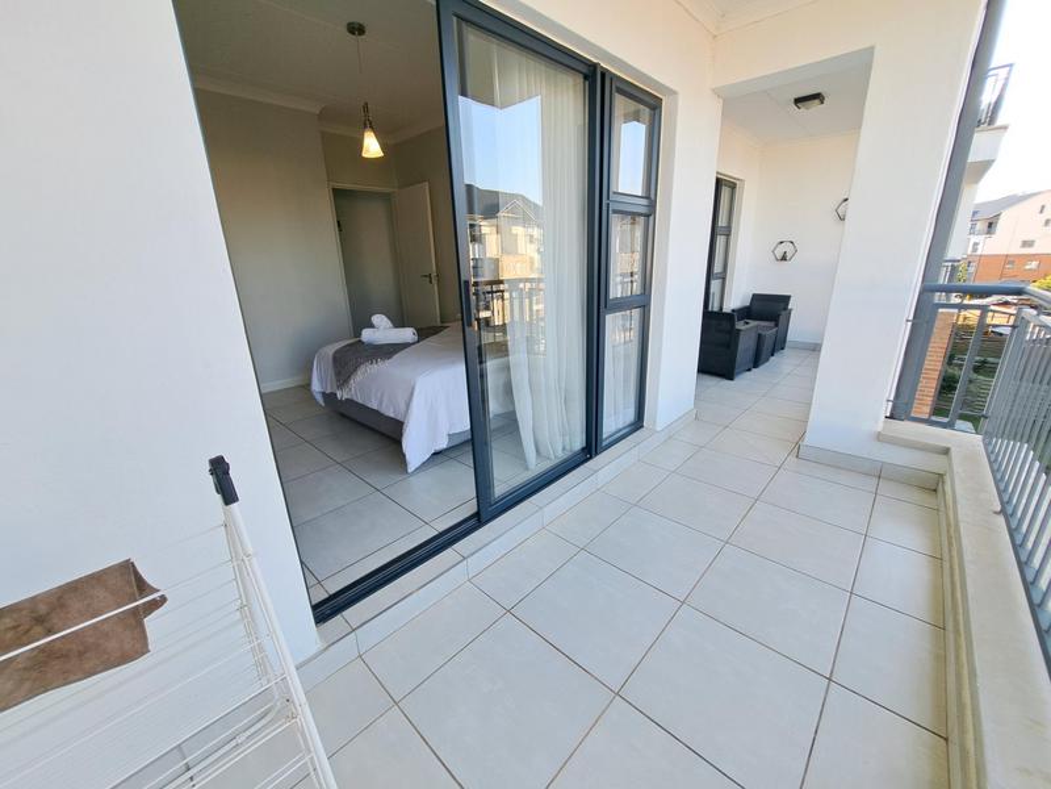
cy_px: 394
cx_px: 526
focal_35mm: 13
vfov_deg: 89.9
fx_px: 395
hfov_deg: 106.2
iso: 50
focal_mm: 1.74
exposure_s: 1/168
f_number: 2.2
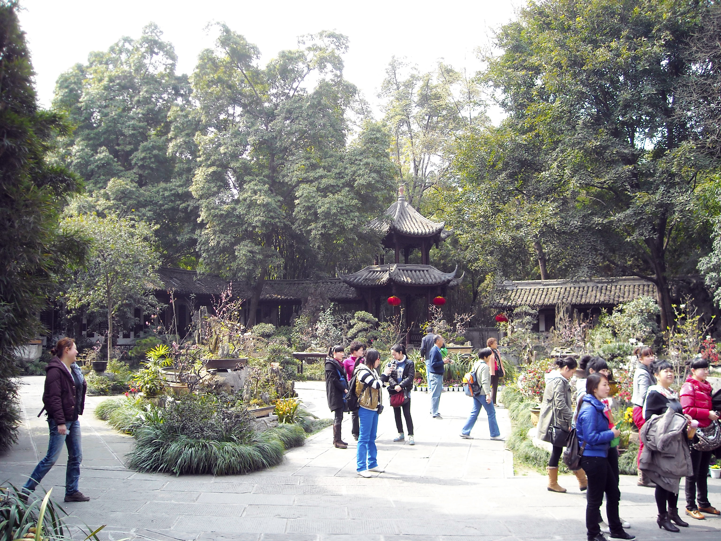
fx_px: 729
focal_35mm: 35
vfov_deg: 40.7
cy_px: 270
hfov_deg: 52.6
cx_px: 360
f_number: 2.8
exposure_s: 1/168
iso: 64
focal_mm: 5.7
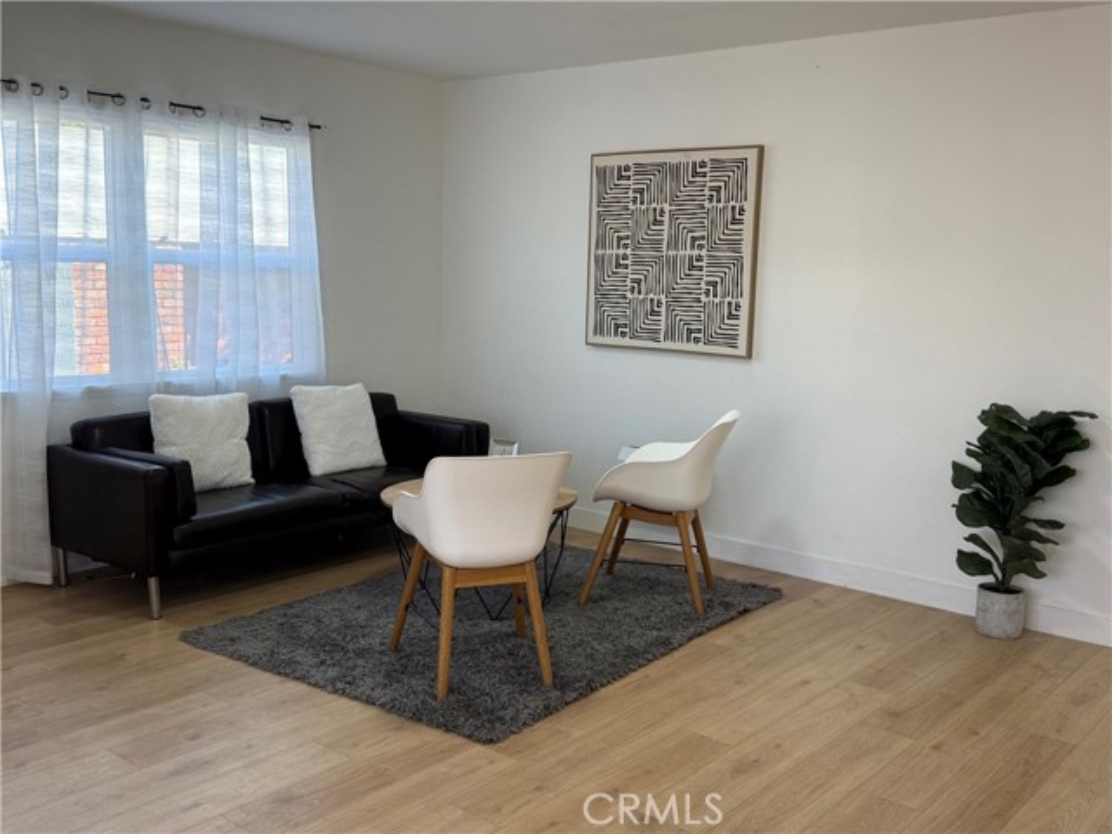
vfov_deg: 40.7
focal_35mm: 35
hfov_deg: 52.6
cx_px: 556
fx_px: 1124
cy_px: 417
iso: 100
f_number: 1.78
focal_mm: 6.76
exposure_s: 1/185
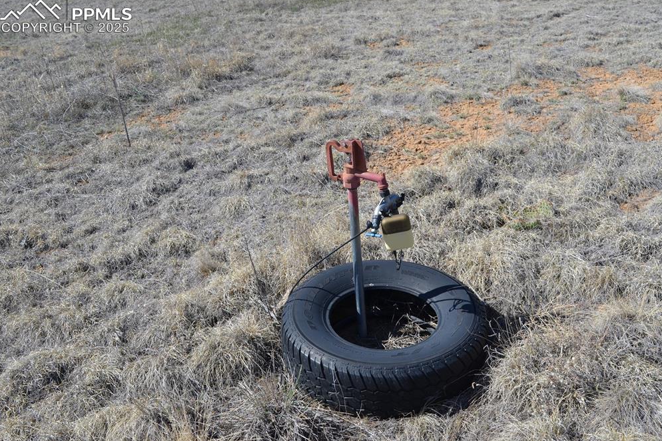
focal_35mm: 39
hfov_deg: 50.1
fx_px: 708
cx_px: 339
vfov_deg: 34.6
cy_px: 221
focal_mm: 25
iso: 100
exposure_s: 1/250
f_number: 8
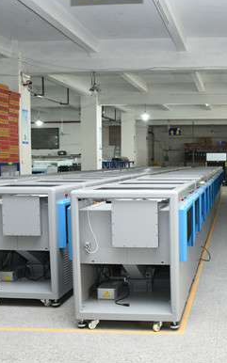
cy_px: 179
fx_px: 376
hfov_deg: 31.2
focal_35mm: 38
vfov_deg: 51.6
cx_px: 225
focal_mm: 24
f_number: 5.6
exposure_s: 1/25
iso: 1000
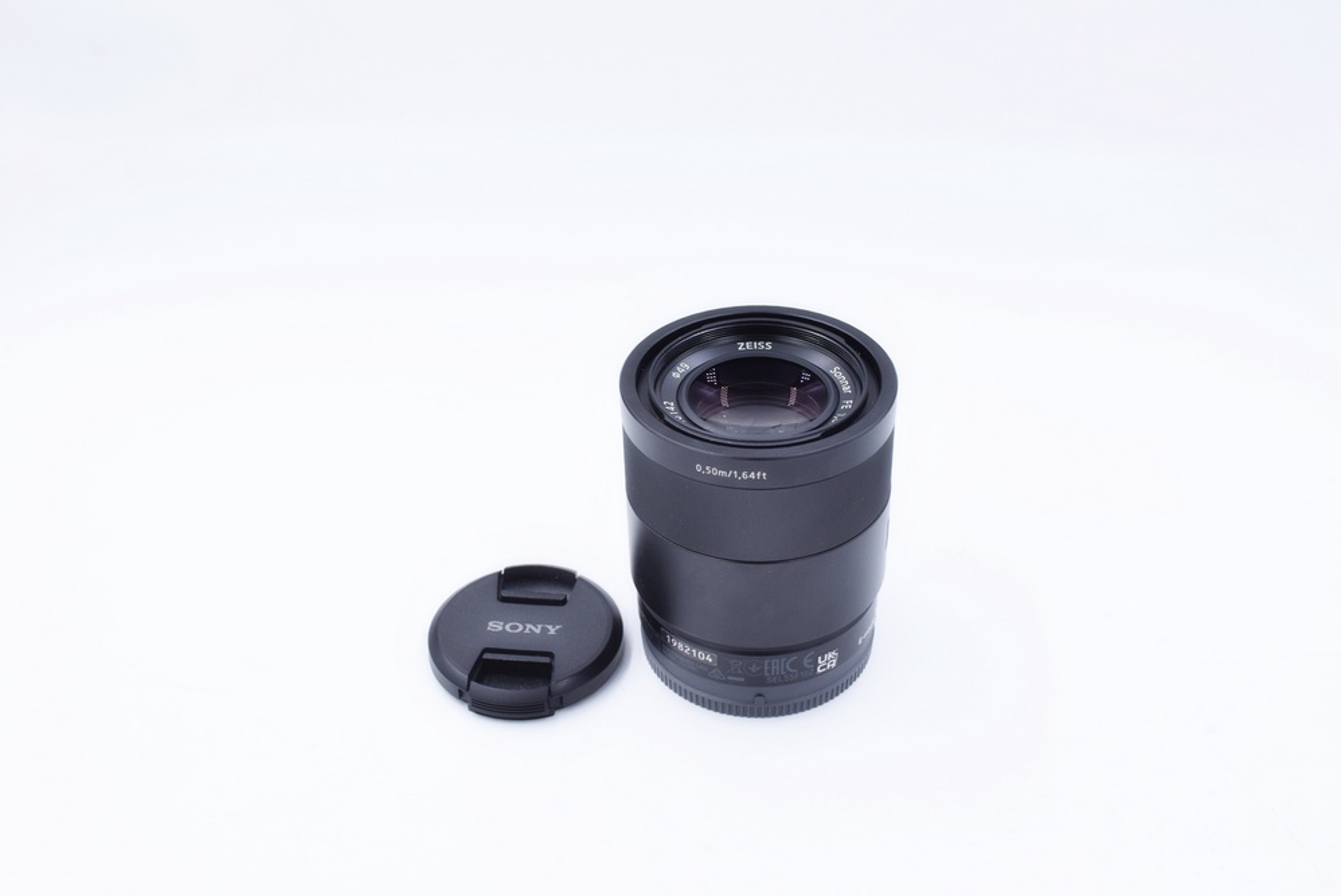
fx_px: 1454
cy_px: 448
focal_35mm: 39
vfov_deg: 34.3
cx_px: 670
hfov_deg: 49.5
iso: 400
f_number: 8
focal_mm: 26
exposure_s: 1/160
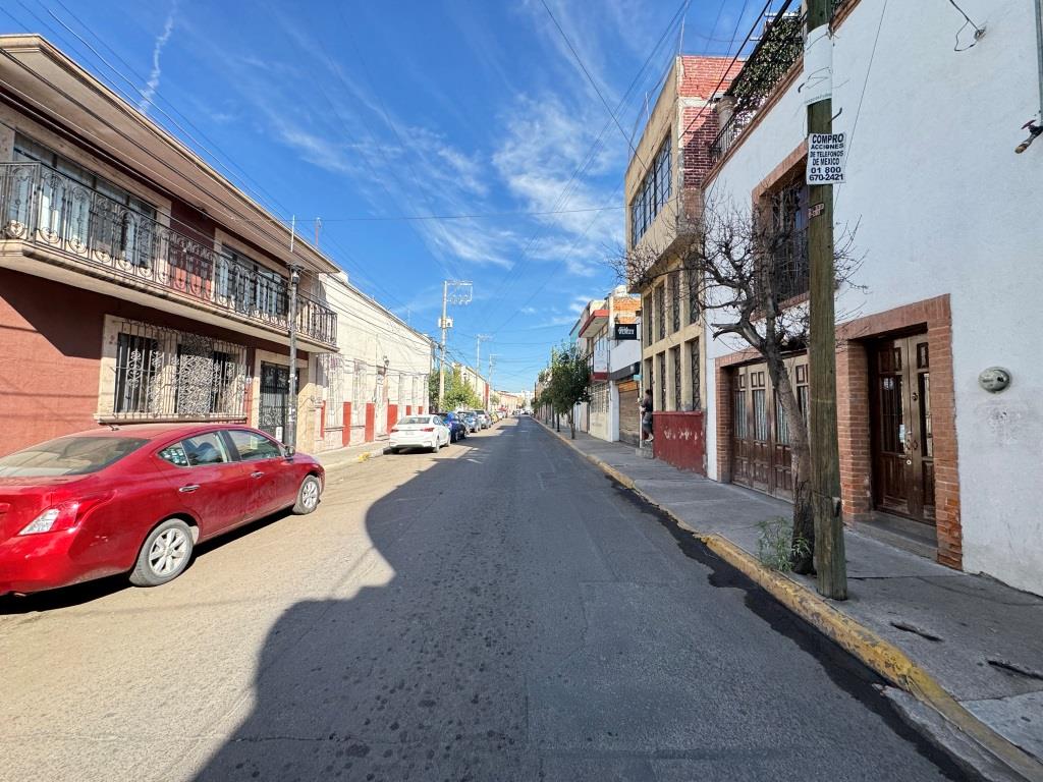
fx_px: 422
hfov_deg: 102.1
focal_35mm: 14
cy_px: 391
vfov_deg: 85.7
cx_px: 522
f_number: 2.2
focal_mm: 2.22
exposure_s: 1/561
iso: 50
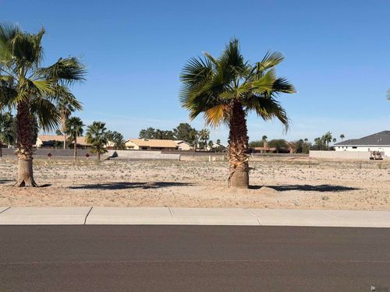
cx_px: 195
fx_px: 541
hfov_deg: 39.7
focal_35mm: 48
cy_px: 146
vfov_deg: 30.3
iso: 64
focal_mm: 6.76
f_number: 1.78
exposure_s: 1/8772
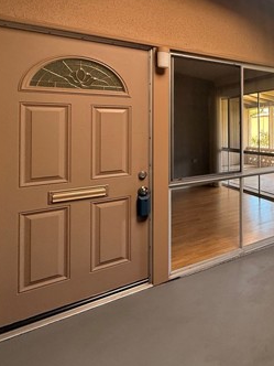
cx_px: 344
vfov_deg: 63.7
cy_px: 122
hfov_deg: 36.5
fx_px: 285
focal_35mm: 27
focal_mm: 2.22
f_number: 2.2
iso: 100
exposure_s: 1/99
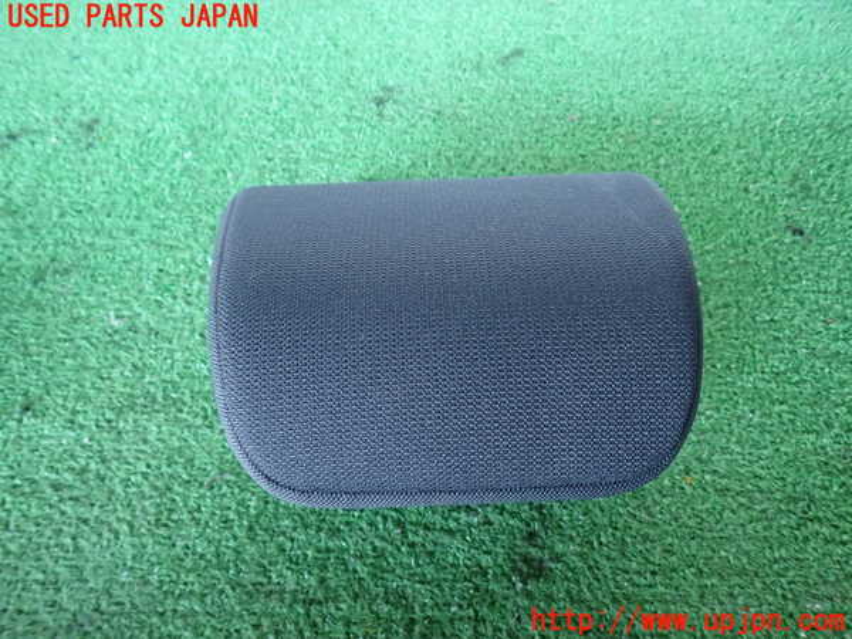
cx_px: 426
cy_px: 320
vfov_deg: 54.9
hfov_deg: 69.4
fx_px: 615
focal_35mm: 25
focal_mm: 4.5
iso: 500
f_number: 2
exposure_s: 1/30
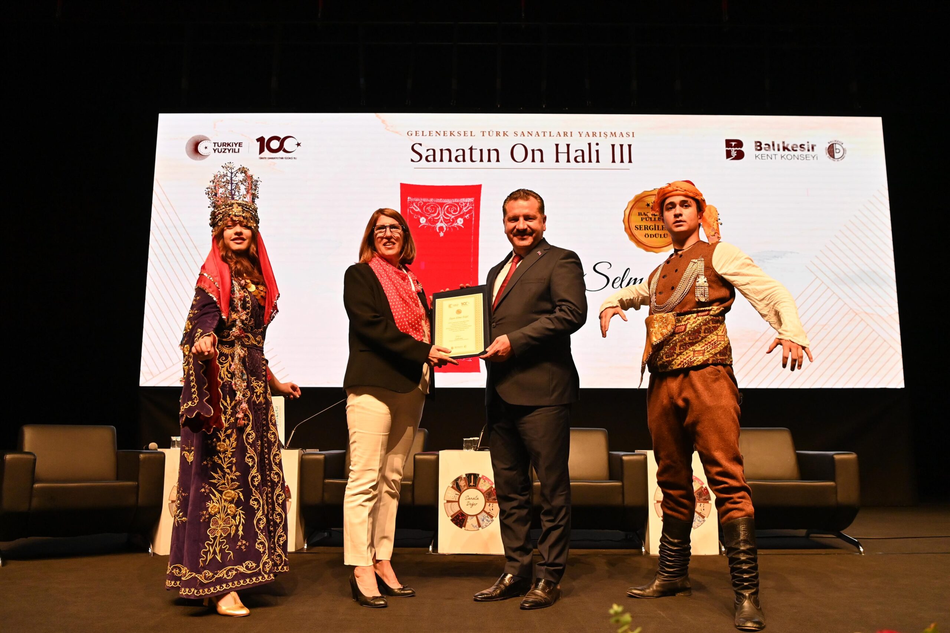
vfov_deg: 42.3
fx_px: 818
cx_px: 475
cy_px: 316
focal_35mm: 31
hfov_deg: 60.3
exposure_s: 1/250
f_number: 5
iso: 3200
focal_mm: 31
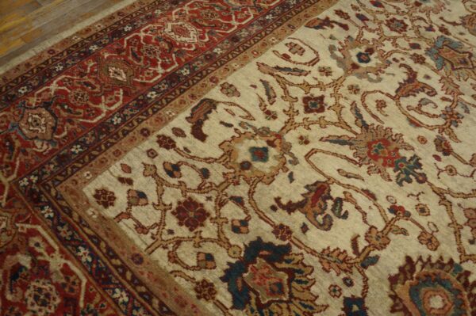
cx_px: 238
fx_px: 357
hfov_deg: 67.4
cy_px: 158
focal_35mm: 27
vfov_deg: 47.9
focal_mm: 18
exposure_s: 1/60
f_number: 4
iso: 640
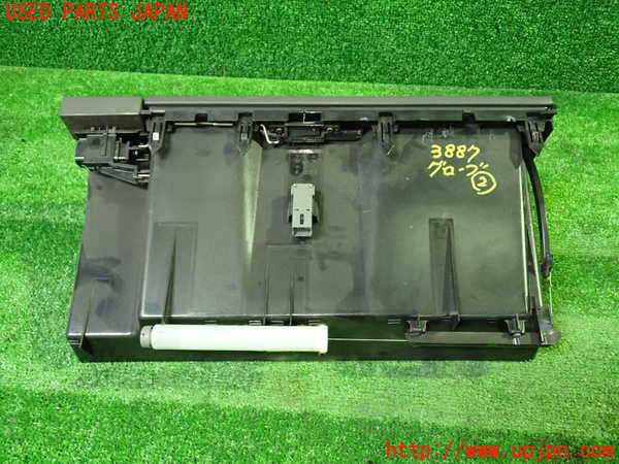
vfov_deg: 46.8
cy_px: 232
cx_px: 310
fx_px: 536
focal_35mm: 30
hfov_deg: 60.0
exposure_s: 1/30
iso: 640
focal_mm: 5.4
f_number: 2.3
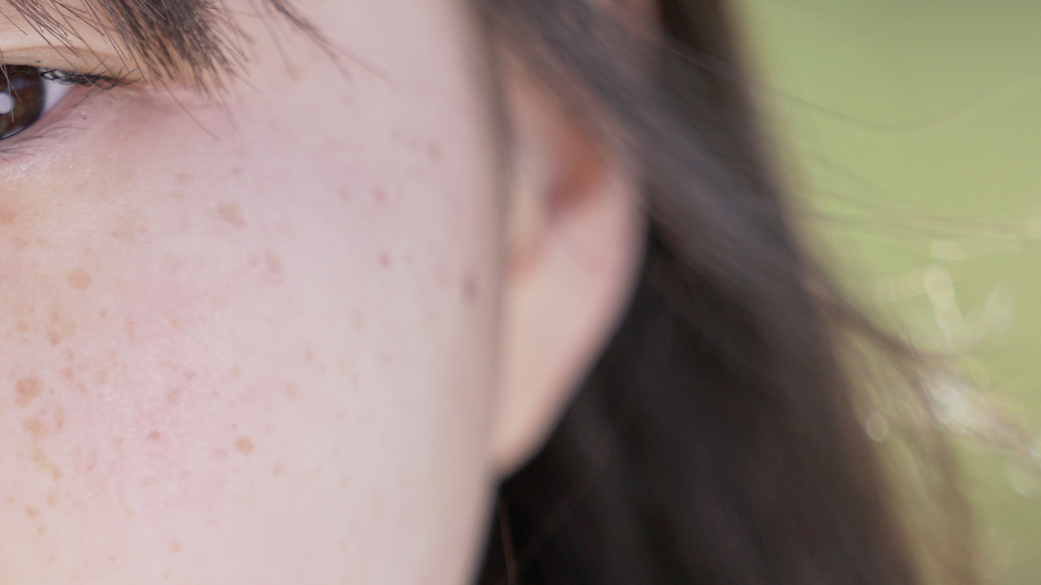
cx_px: -64
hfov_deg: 3.6
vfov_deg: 2.0
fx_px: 16479
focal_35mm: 597
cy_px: 556
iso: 200
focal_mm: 200
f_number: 2.8
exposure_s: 1/1250
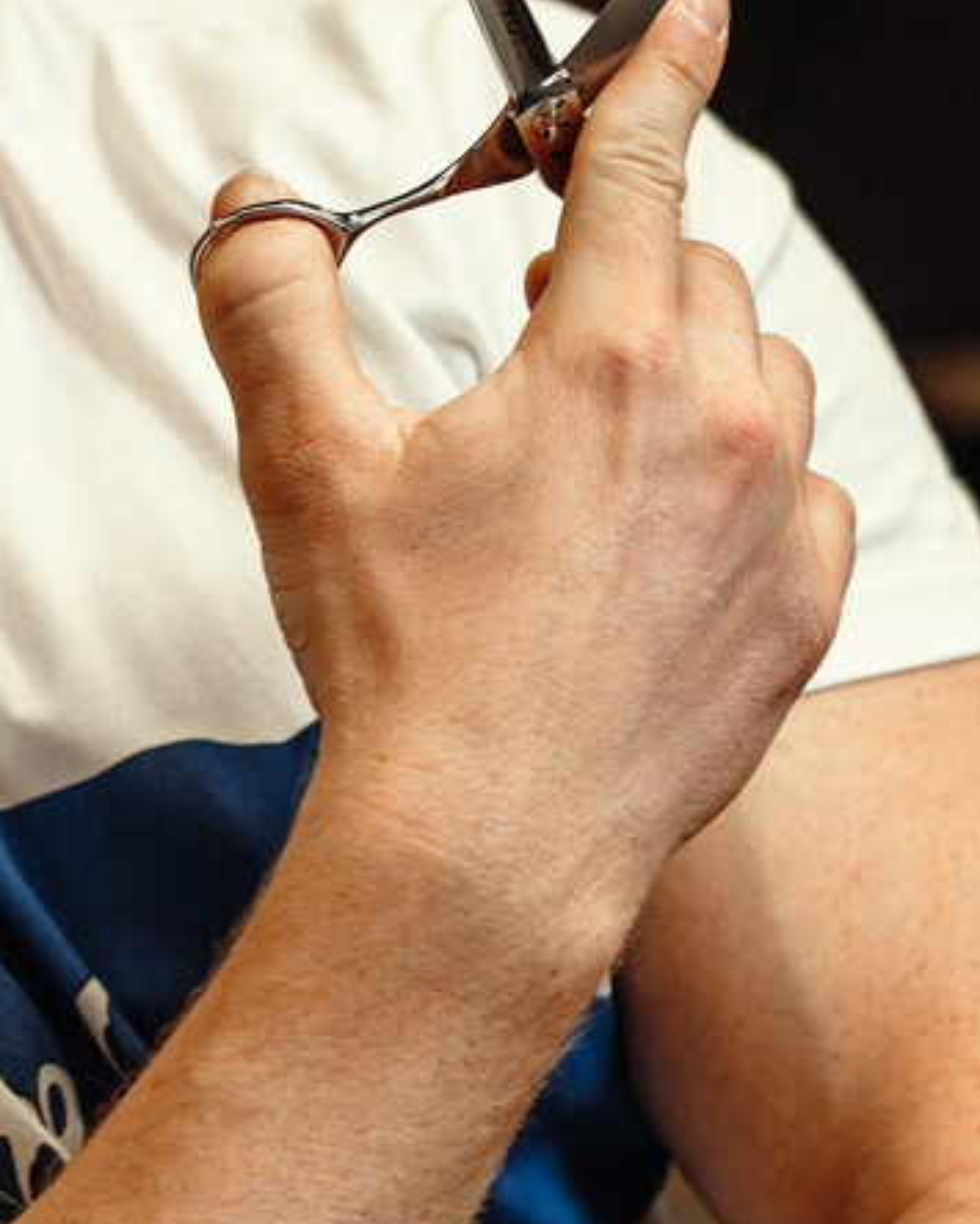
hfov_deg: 4.8
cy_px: 671
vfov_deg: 6.0
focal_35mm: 324
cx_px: -177
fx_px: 11735
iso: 100
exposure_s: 1/100
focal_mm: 85
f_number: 2.8
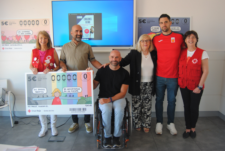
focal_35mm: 28
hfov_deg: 64.5
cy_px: 76
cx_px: 112
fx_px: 178
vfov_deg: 45.8
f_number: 4
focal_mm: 19
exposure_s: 1/60
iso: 200
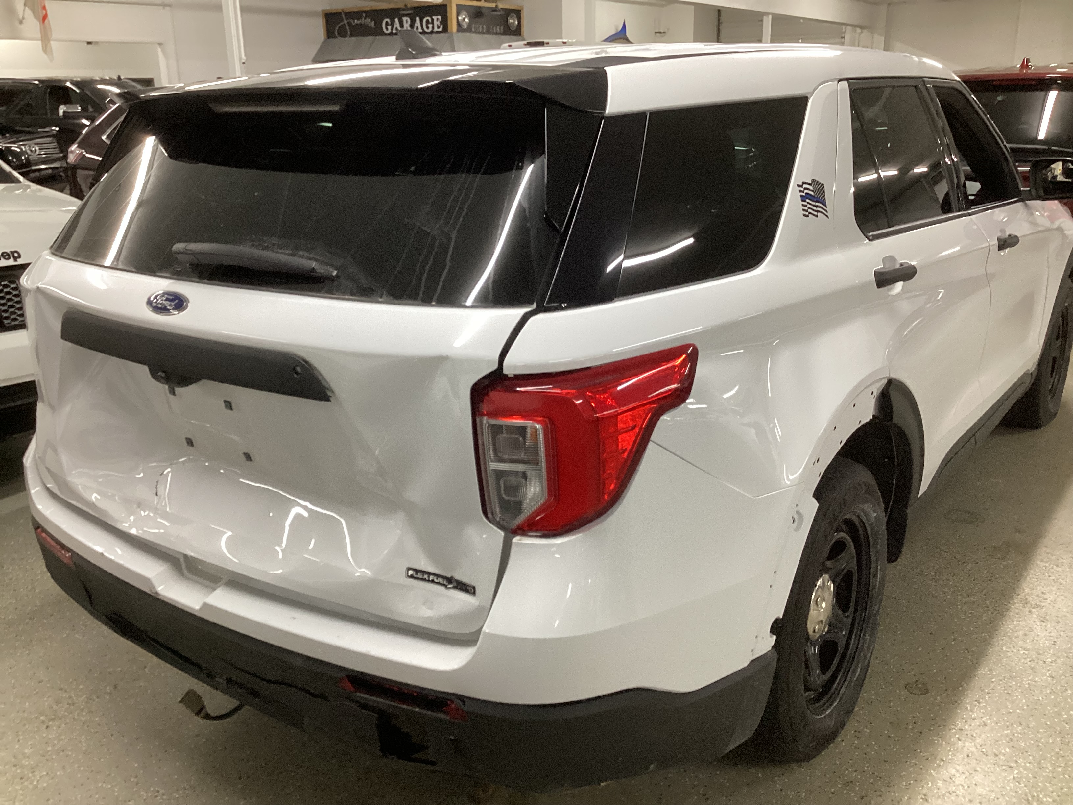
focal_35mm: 31
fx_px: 961
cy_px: 402
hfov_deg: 58.4
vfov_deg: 45.4
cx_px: 536
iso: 200
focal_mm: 3.3
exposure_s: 1/60
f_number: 2.4
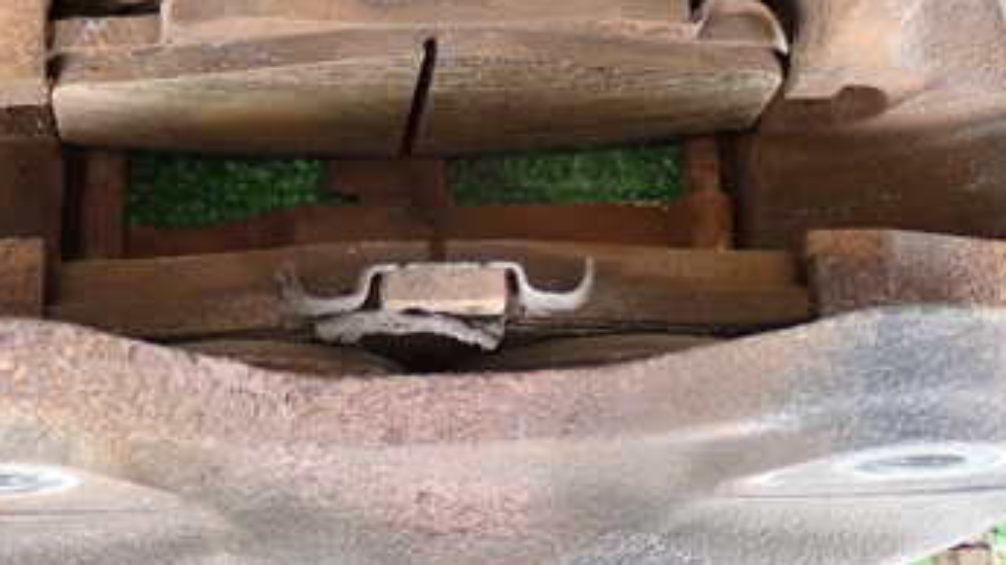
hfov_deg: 23.9
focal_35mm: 89
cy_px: 210
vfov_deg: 13.6
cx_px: 423
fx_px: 2374
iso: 500
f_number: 3.1
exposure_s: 1/50
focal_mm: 8.4
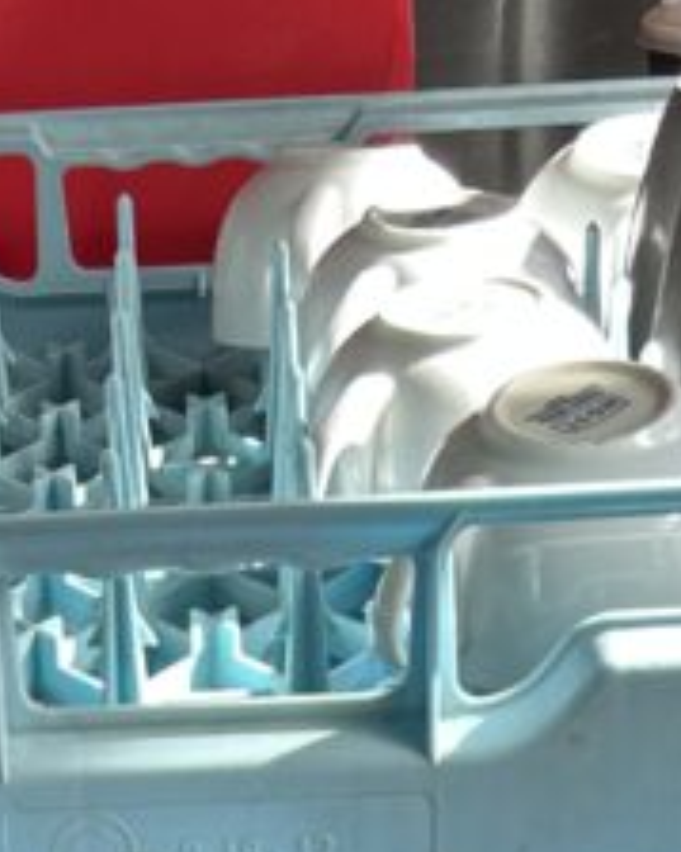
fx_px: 2924
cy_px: 1818
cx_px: 148
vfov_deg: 13.6
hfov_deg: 13.2
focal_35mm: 116
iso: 32
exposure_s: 1/145
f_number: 1.5
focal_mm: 5.7
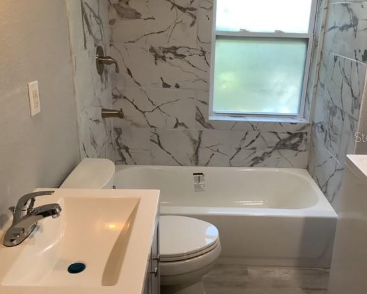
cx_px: 204
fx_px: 380
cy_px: 137
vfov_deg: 42.2
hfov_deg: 51.4
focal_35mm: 35
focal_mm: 3.3
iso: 100
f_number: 2.4
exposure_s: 1/60
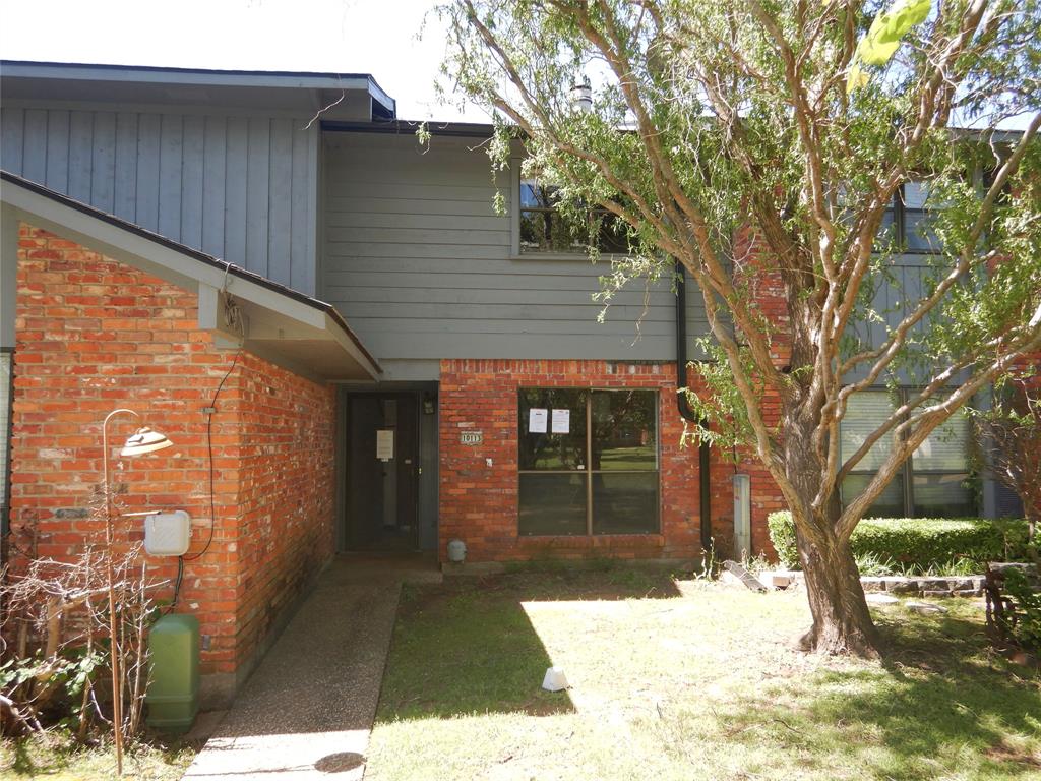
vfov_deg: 56.8
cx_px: 520
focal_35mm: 24
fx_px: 722
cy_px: 390
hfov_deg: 71.6
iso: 125
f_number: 2.8
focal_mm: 4.3
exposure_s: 1/320
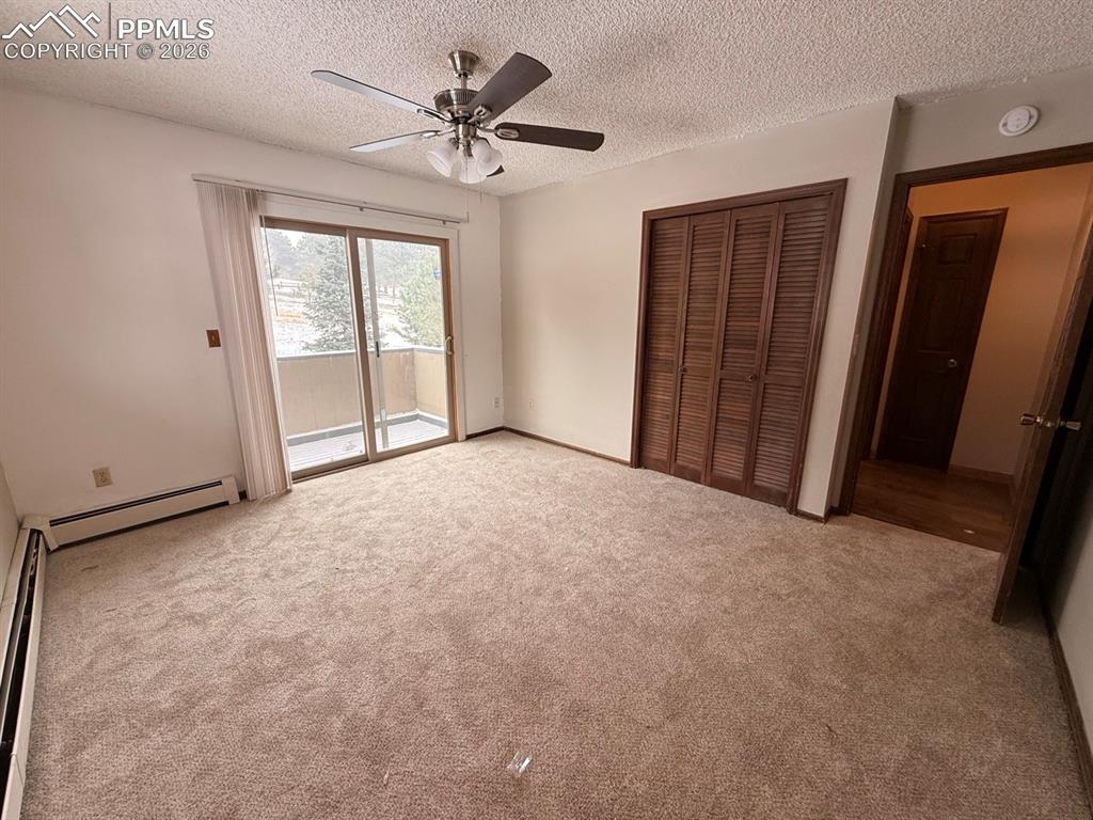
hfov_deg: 102.1
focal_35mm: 14
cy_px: 410
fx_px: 442
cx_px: 546
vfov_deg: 85.7
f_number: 2.2
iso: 64
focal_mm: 2.22
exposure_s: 1/99
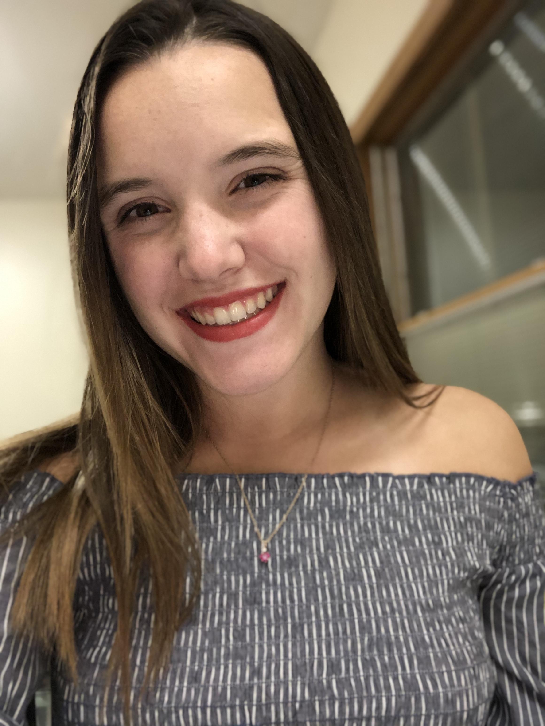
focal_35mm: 32
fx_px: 671
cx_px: 272
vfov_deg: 56.8
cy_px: 363
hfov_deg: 44.2
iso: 250
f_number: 2.2
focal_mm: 2.87
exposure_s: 1/16
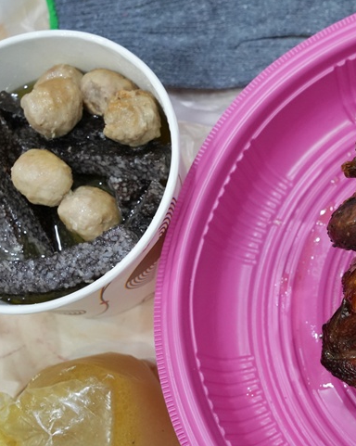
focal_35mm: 61
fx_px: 802
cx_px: 358
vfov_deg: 31.1
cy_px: 244
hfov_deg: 23.9
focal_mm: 30.4
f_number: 5
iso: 4000
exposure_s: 1/100
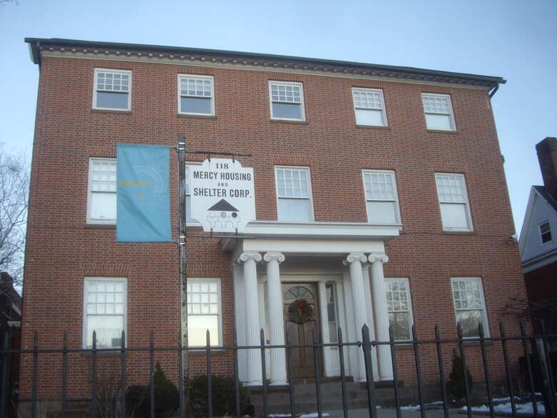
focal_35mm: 39
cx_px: 280
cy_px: 214
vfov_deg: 36.8
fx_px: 628
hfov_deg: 47.8
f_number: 2.8
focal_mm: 7.9
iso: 200
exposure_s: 1/60
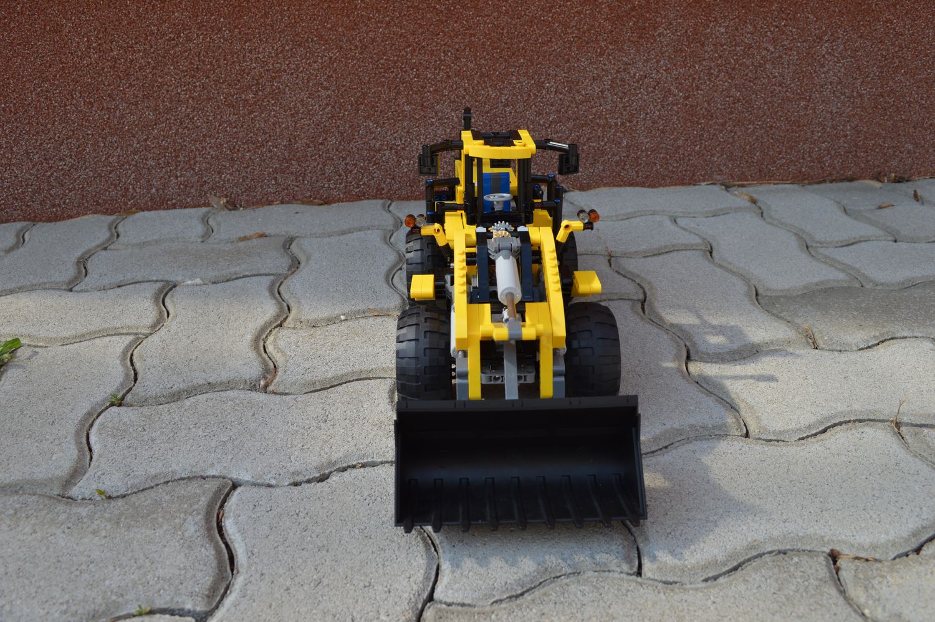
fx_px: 778
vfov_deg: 43.5
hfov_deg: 62.0
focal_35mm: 30
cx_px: 468
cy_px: 311
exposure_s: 1/160
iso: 100
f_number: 6.3
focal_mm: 20
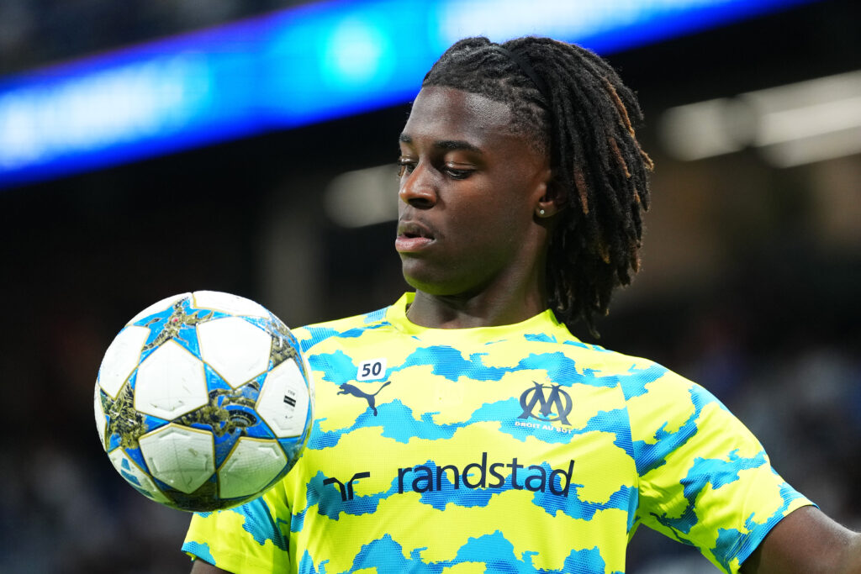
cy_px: 287
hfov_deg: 6.9
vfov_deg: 4.6
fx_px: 7176
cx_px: 430
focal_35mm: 300
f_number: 2.8
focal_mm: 200
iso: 2000
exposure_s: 1/1600
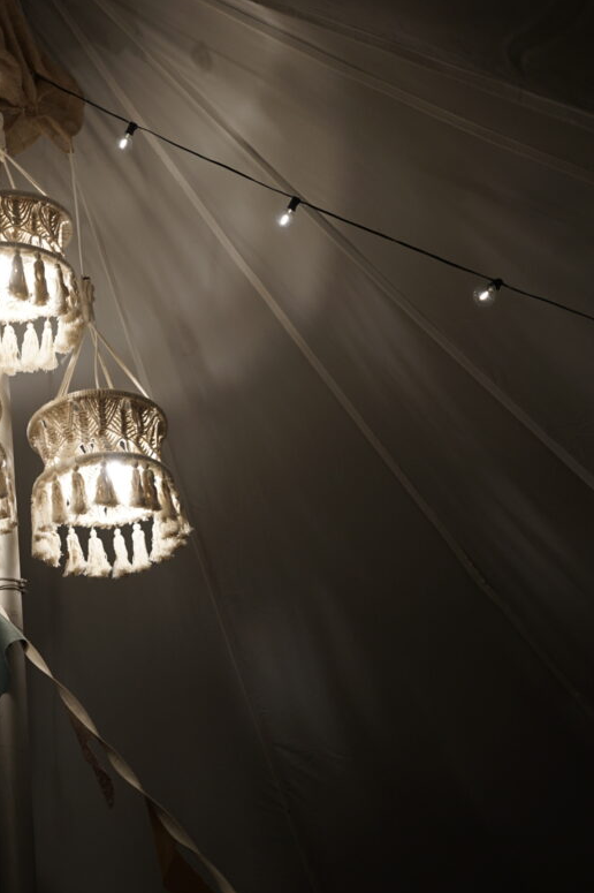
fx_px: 1511
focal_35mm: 61
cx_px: 145
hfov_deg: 22.0
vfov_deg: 32.9
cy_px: 479
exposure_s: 1/60
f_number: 2.8
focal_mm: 35
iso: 160
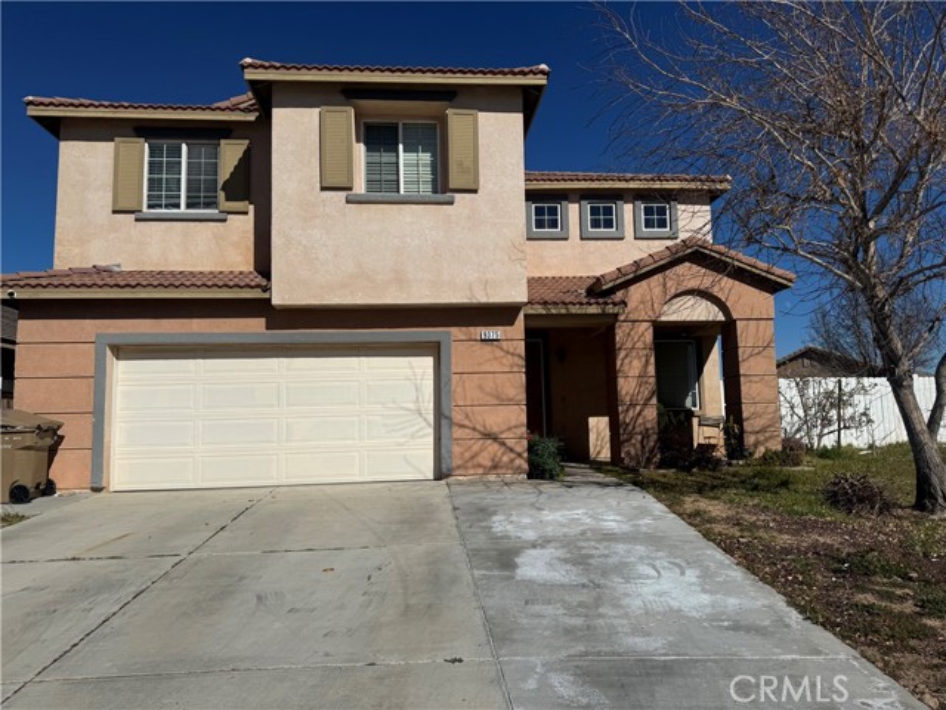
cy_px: 355
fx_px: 656
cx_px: 473
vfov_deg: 56.8
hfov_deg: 71.6
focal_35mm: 24
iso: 64
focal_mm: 6.76
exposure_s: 1/12346
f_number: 1.78
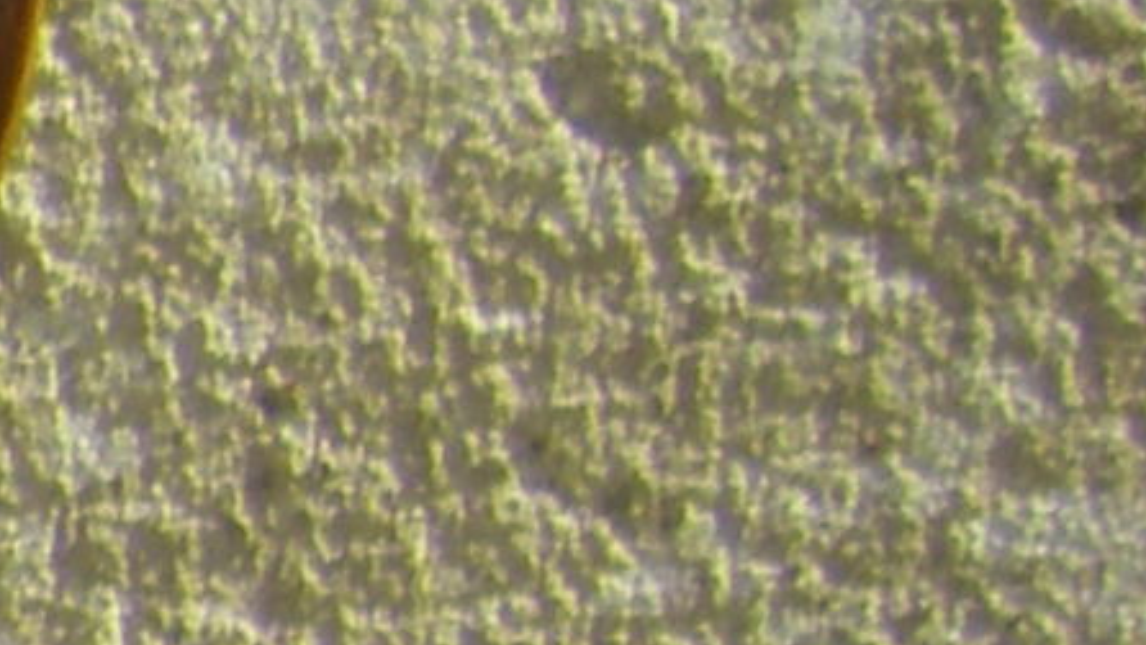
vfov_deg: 4.0
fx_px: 9208
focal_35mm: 303
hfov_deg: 6.2
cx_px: -3045
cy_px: 941
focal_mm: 6.3
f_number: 7
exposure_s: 1/160
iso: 64
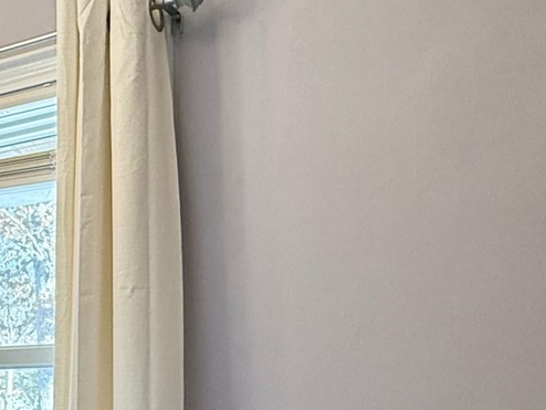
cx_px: 48
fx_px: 915
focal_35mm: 58
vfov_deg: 24.0
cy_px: 424
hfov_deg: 31.5
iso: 160
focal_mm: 2.22
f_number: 2.2
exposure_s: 1/120
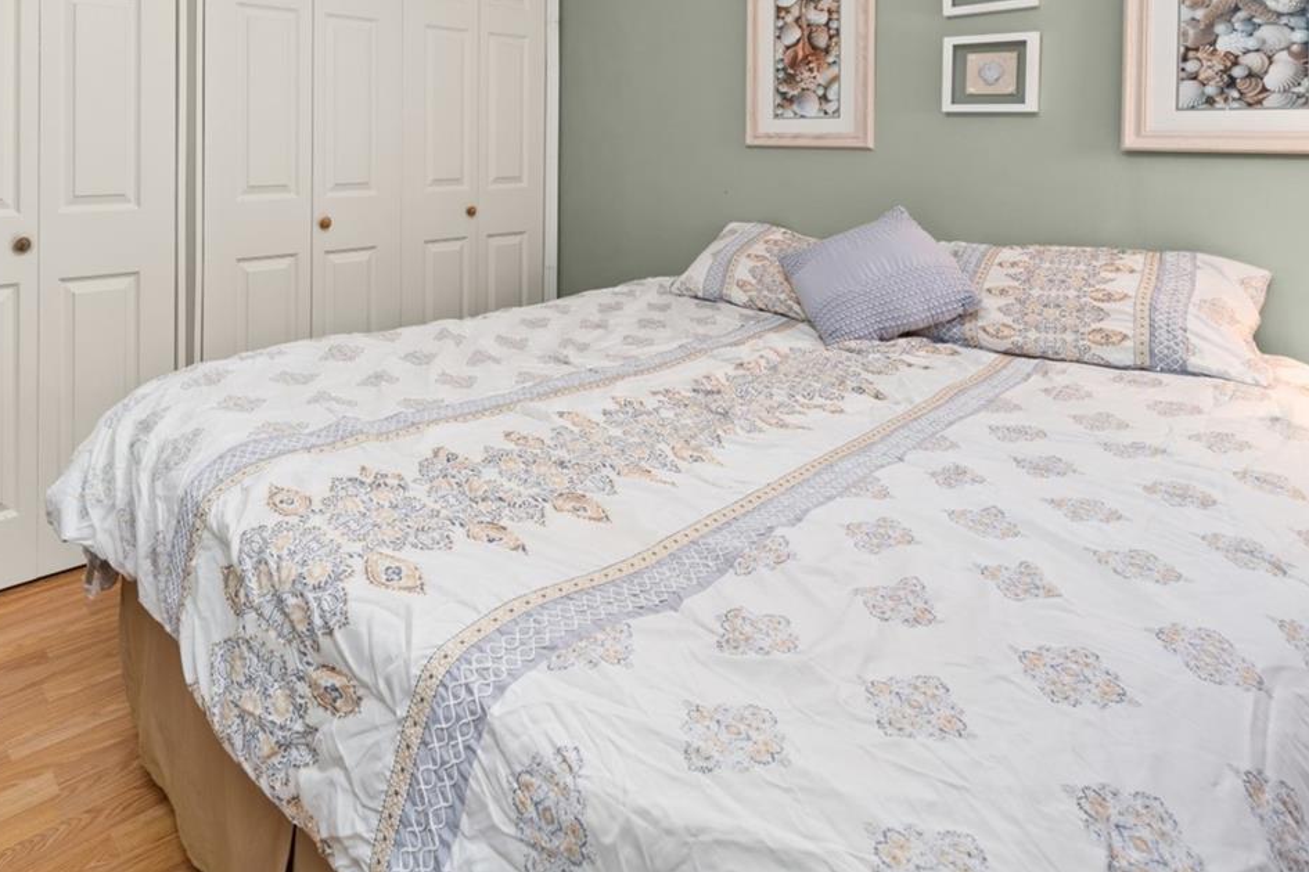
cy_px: 138
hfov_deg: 75.3
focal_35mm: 22
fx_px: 800
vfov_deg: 52.4
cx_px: 402
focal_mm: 13
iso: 400
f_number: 11
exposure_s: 1.3
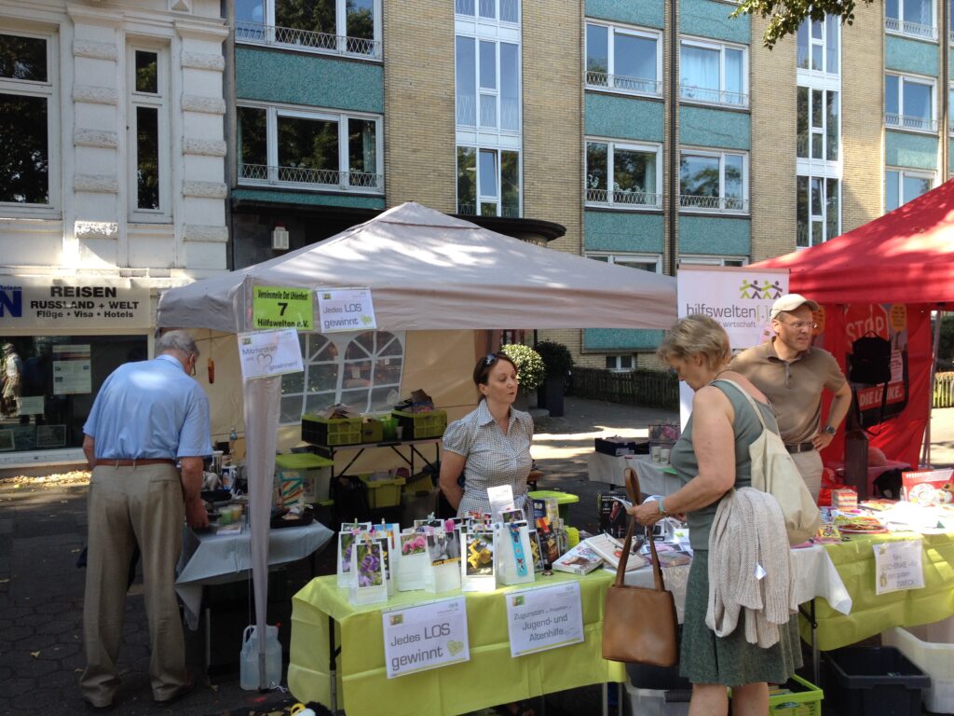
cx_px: 477
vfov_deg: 40.7
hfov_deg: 52.6
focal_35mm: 35
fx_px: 965
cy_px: 358
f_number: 2.4
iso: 50
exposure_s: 1/227
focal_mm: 4.28
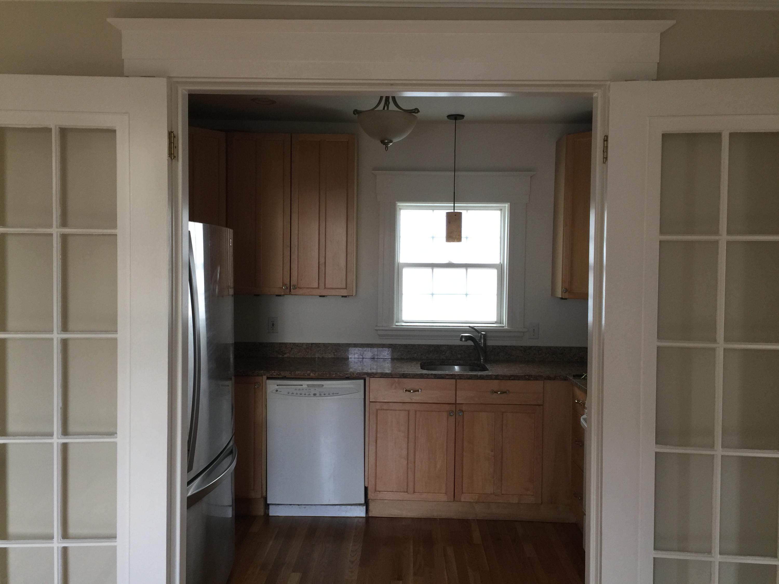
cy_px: 292
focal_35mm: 29
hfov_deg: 61.7
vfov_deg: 48.2
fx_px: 653
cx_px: 390
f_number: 2.2
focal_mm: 4.15
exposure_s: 1/17
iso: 50
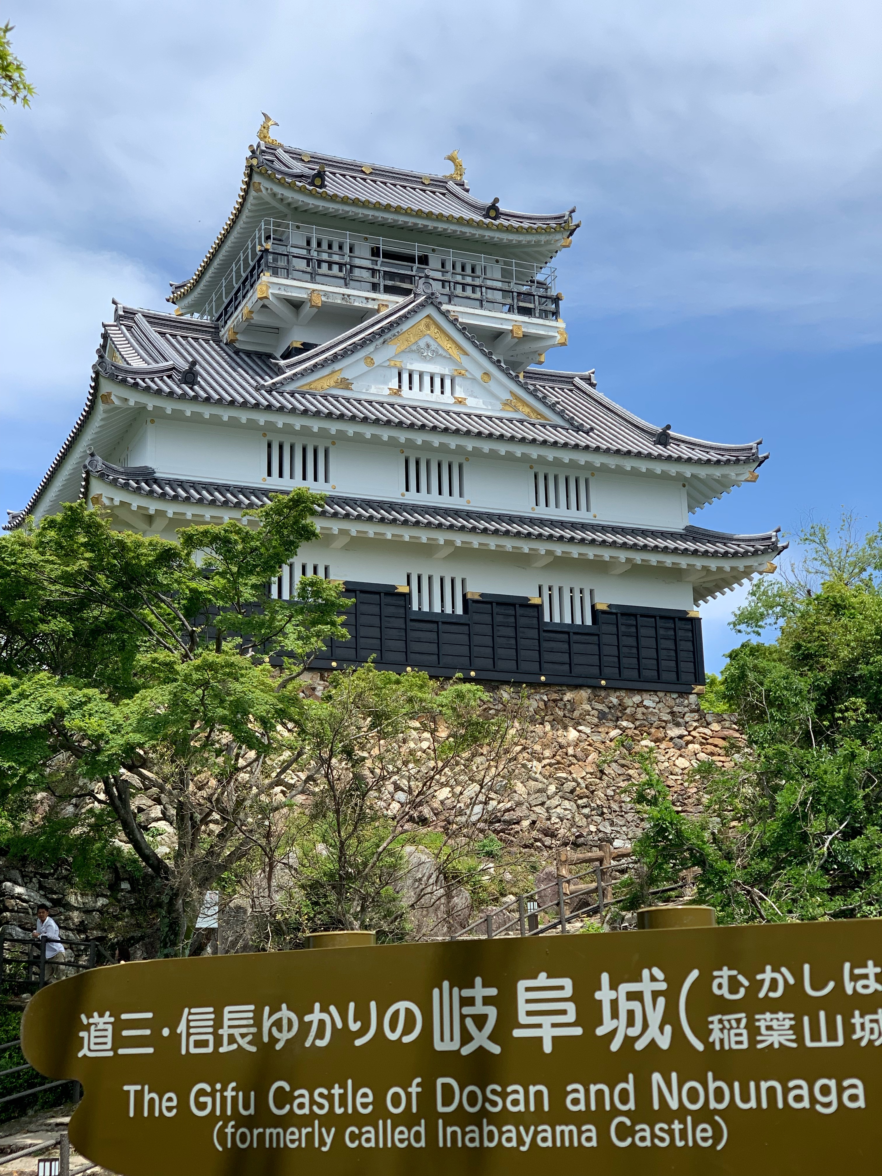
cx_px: 441
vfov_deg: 36.8
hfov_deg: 28.0
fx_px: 1767
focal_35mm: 52
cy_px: 588
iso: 16
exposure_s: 1/959
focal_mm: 6
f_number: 2.4
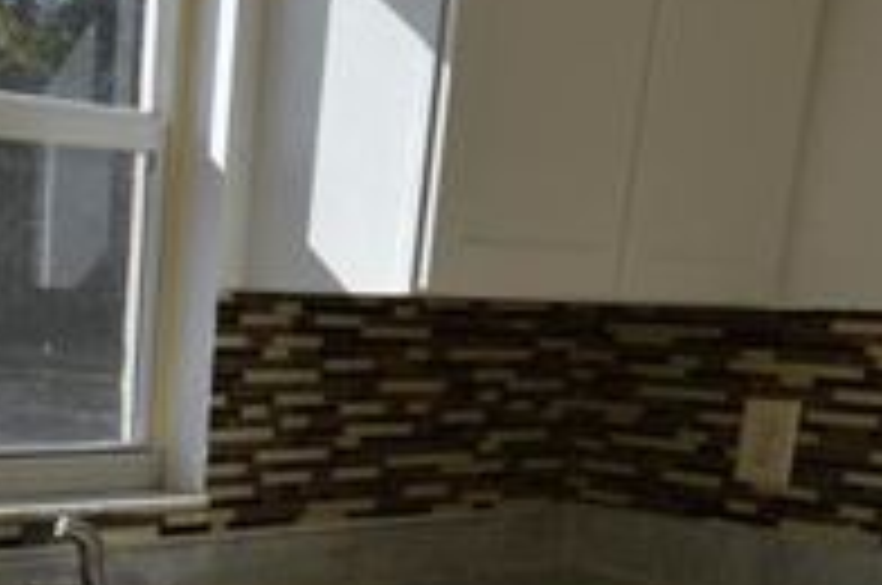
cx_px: -34
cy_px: 626
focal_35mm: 54
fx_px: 1321
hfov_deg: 33.3
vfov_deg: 23.6
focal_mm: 10
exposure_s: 1/200
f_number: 7.1
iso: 100
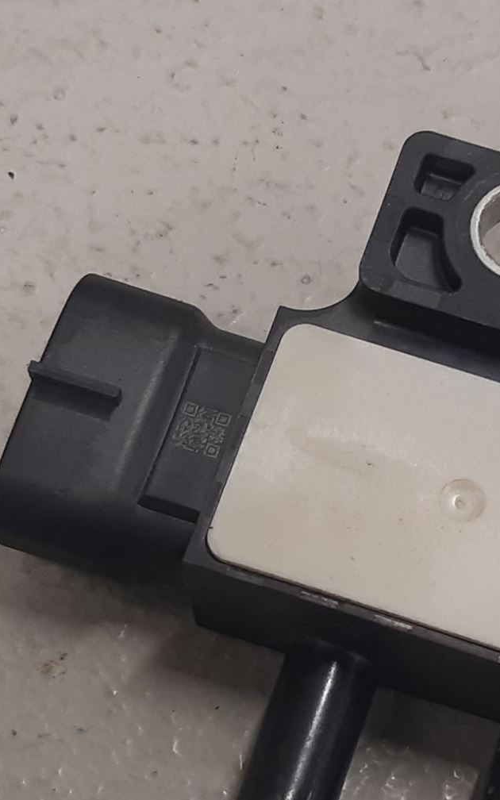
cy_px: 513
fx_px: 1221
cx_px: 379
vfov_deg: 36.0
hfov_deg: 22.9
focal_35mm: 56
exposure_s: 1/50
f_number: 1.7
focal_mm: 3.93
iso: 100
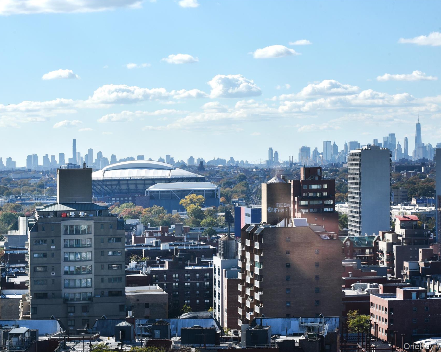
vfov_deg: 13.0
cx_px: 190
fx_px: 1553
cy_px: 175
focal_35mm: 119
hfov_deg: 16.2
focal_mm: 105
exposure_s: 1/200
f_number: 16
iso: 160
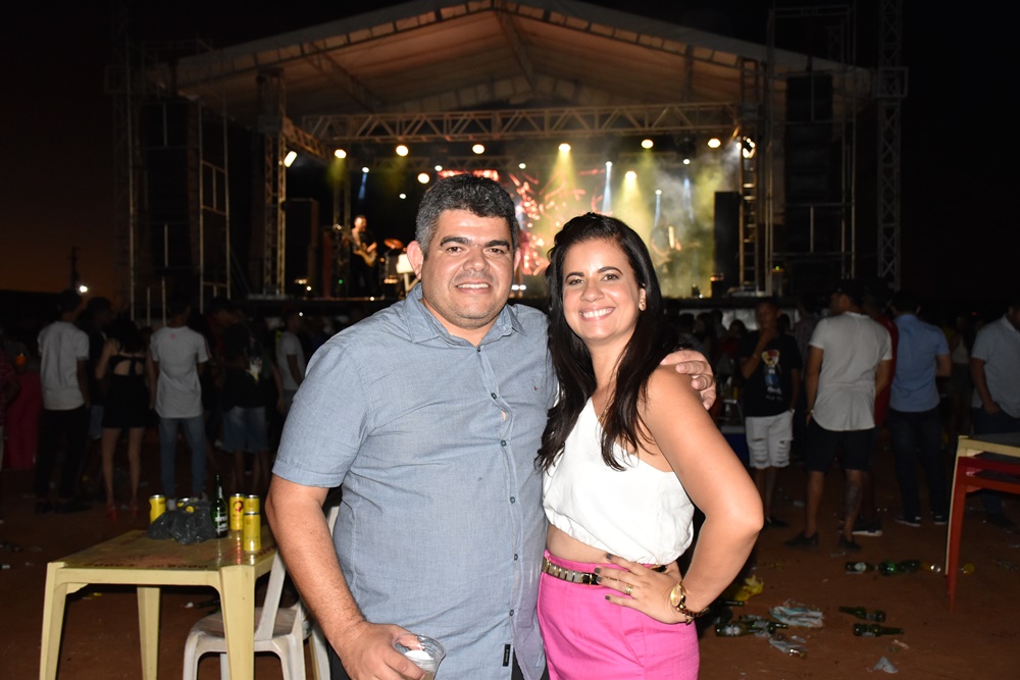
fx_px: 1105
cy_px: 340
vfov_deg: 34.2
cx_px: 510
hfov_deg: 49.5
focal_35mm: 39
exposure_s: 1/100
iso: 1600
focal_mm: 26
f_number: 3.8
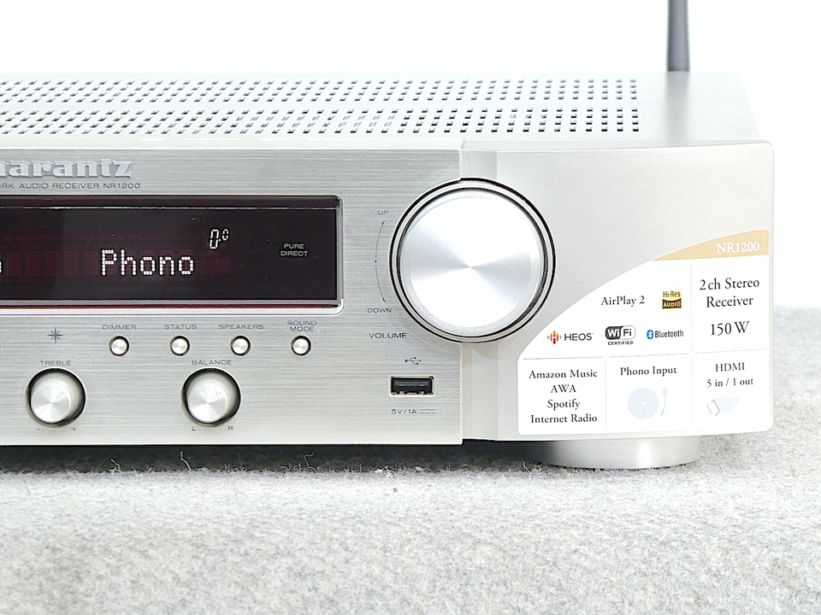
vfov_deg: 6.9
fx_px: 5076
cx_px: 410
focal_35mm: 214
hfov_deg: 9.2
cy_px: 308
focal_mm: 38.4
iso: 200
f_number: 5.6
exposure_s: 1/5
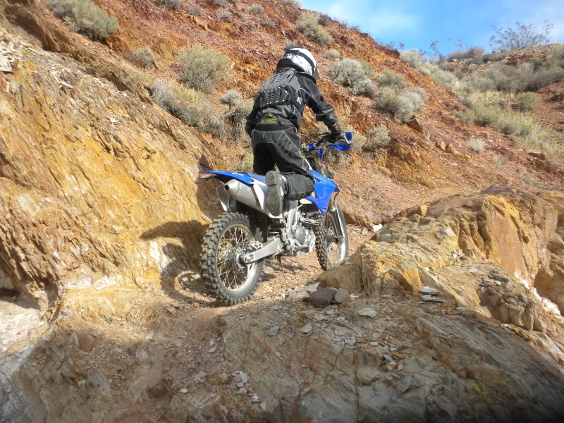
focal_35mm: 37
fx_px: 603
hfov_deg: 50.1
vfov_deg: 38.7
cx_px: 282
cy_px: 212
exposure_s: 1/460
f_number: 3.5
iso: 80
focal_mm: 6.6
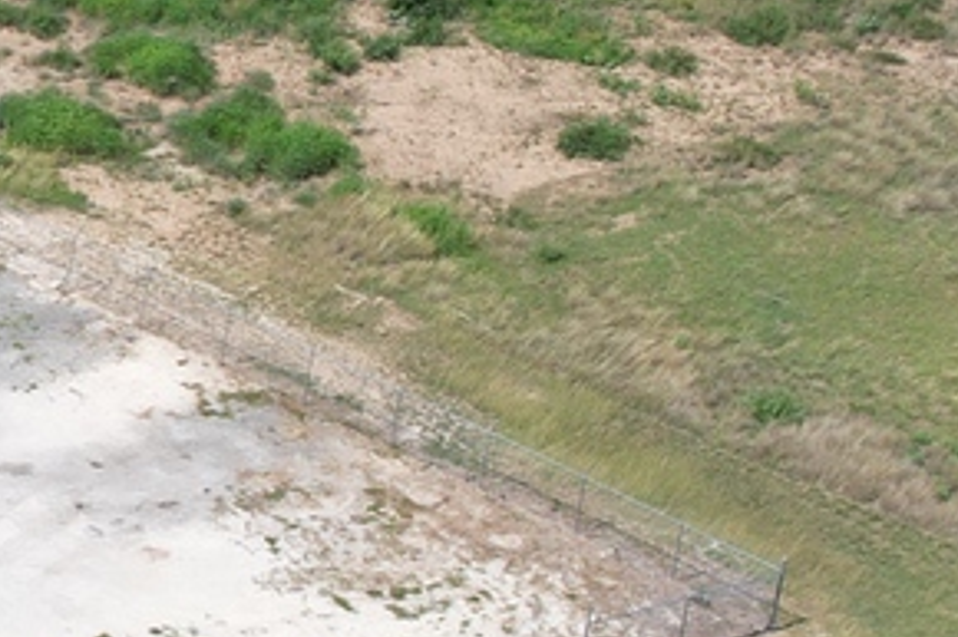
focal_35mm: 123
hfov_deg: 15.4
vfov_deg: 11.1
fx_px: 3271
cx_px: -469
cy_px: 248
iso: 110
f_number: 2.8
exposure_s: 1/2000
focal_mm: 8.38
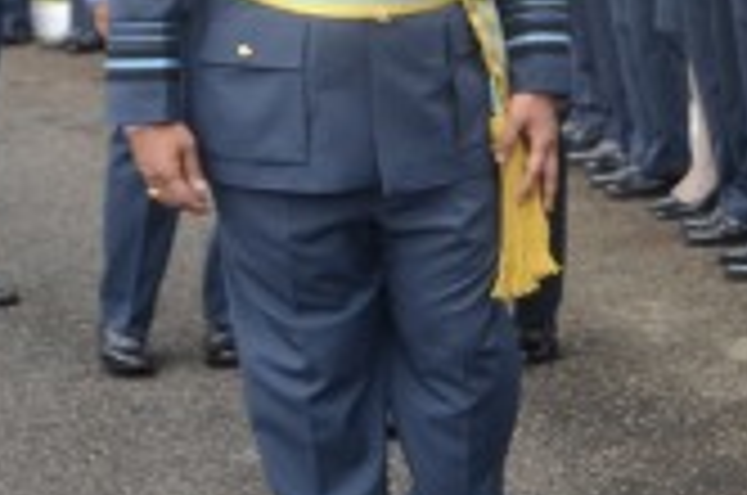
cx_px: 1071
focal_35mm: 141
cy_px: -56
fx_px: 2920
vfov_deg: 9.6
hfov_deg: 13.8
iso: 250
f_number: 4
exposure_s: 1/200
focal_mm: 26
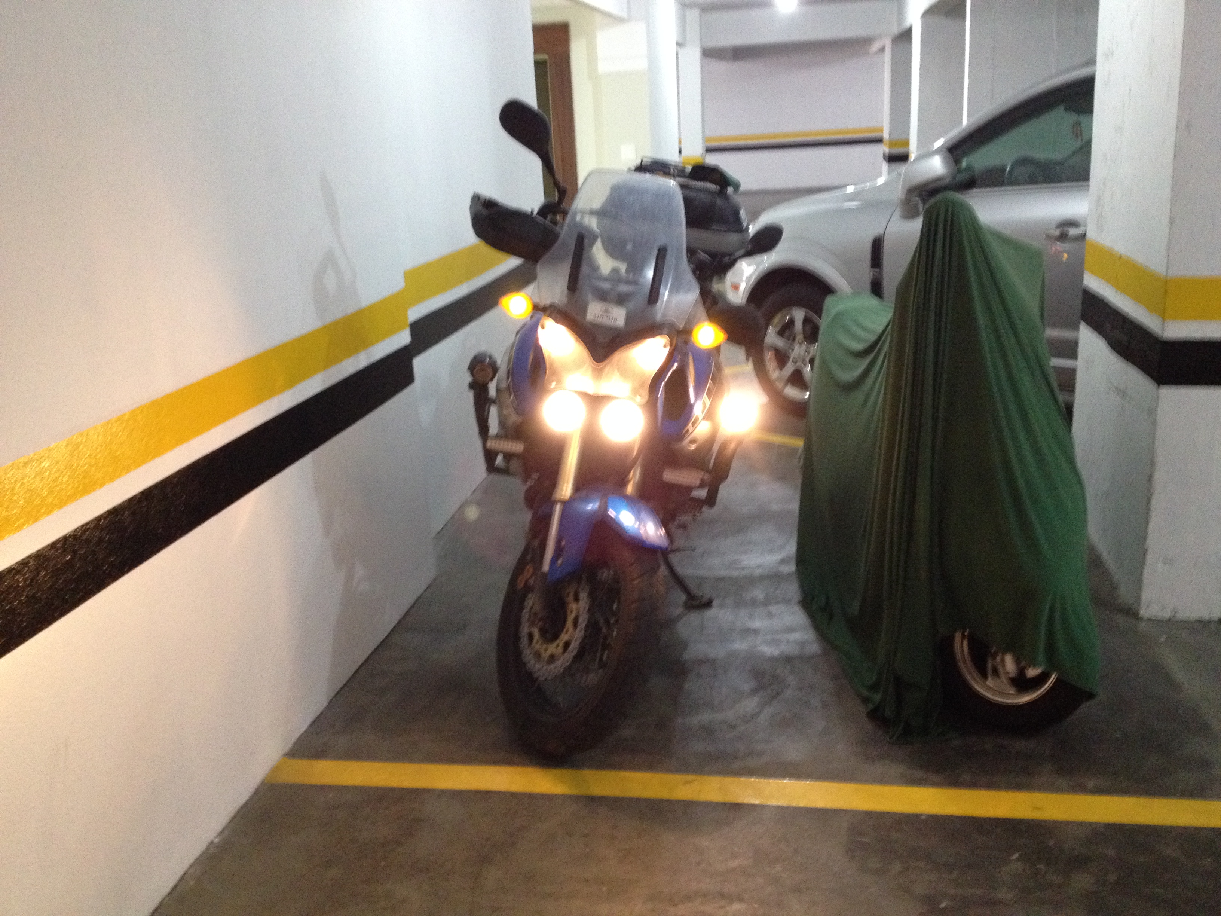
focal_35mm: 35
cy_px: 458
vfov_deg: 40.7
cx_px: 610
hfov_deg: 52.6
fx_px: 1235
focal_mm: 4.28
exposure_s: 1/17
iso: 400
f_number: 2.4
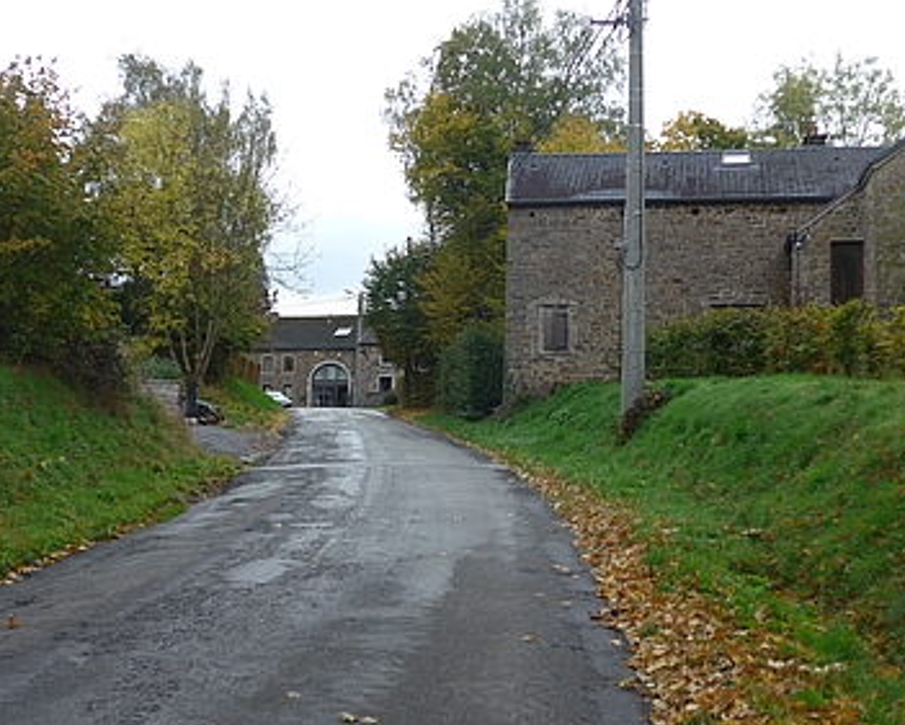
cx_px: 446
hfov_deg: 39.5
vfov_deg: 32.1
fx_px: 1259
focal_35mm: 47
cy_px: 364
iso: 80
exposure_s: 1/400
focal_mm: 9
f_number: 2.8
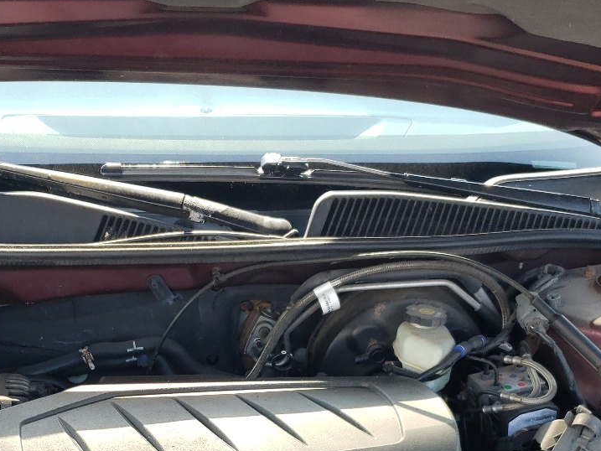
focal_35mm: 58
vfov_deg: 24.2
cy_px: 441
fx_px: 1007
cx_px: 233
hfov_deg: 33.1
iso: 50
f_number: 1.5
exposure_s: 1/294
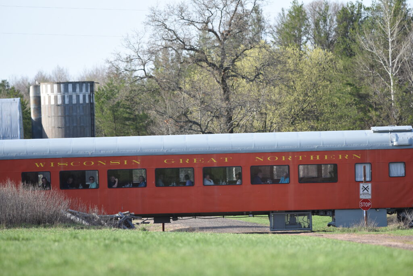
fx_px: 3443
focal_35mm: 300
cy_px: 138
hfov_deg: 6.9
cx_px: 206
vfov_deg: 4.6
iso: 500
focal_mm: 300
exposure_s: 1/1250
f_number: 6.3
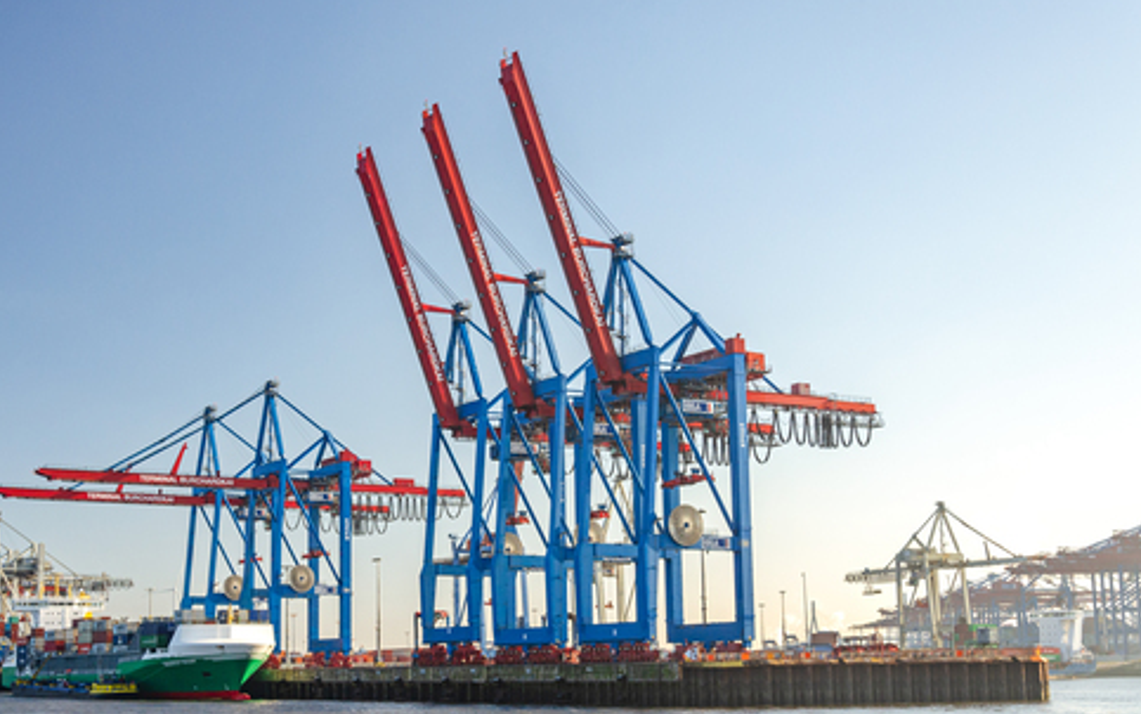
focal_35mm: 53
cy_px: 398
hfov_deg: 38.0
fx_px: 1648
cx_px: 442
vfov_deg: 24.4
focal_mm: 28
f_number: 7.1
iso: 400
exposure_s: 1/320
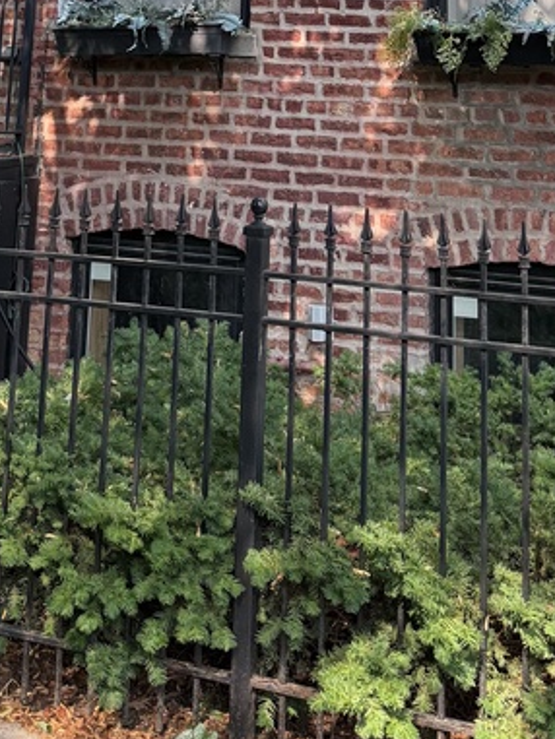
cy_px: -215
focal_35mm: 68
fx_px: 1453
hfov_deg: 21.6
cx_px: 245
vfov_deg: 24.9
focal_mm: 6.76
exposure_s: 1/360
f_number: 1.78
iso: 100
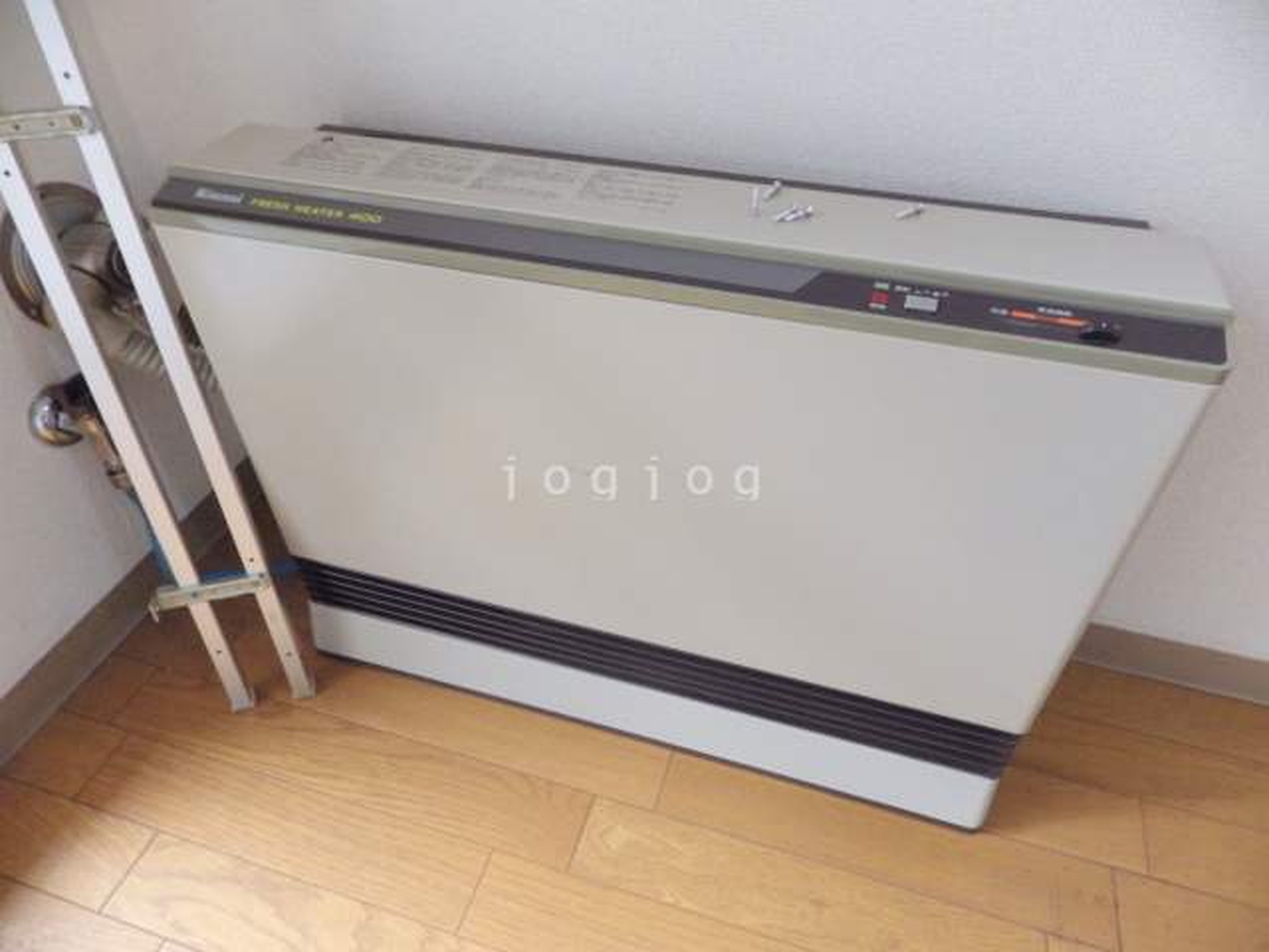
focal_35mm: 22
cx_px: 634
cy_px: 476
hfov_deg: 76.4
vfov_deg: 61.1
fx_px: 807
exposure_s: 1/45
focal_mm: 4
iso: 320
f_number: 3.1
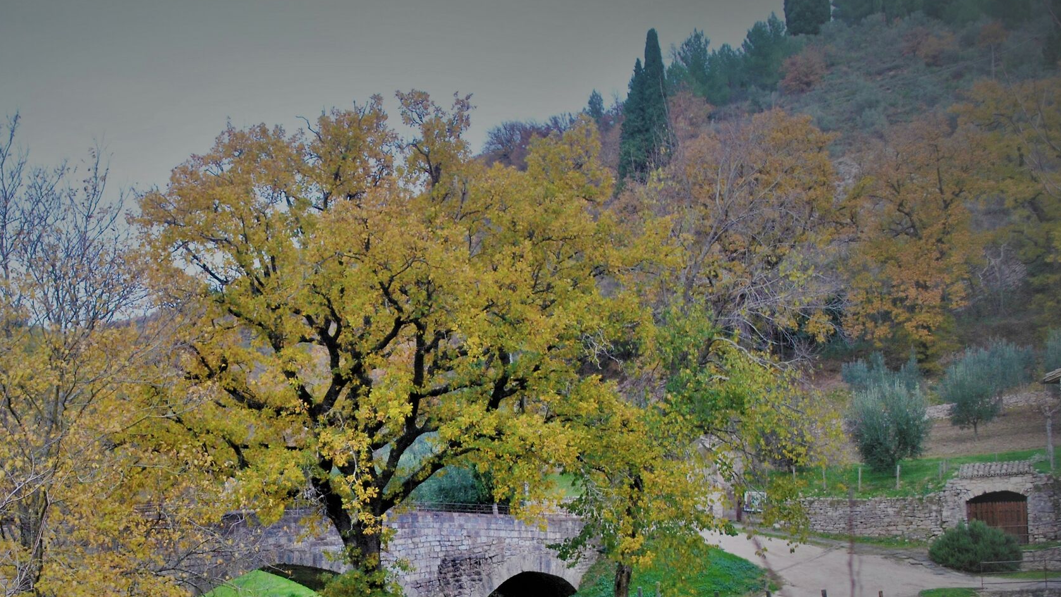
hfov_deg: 44.6
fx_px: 1266
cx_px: 329
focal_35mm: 45
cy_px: 489
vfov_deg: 26.0
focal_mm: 20
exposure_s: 1/80
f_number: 3.8
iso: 400
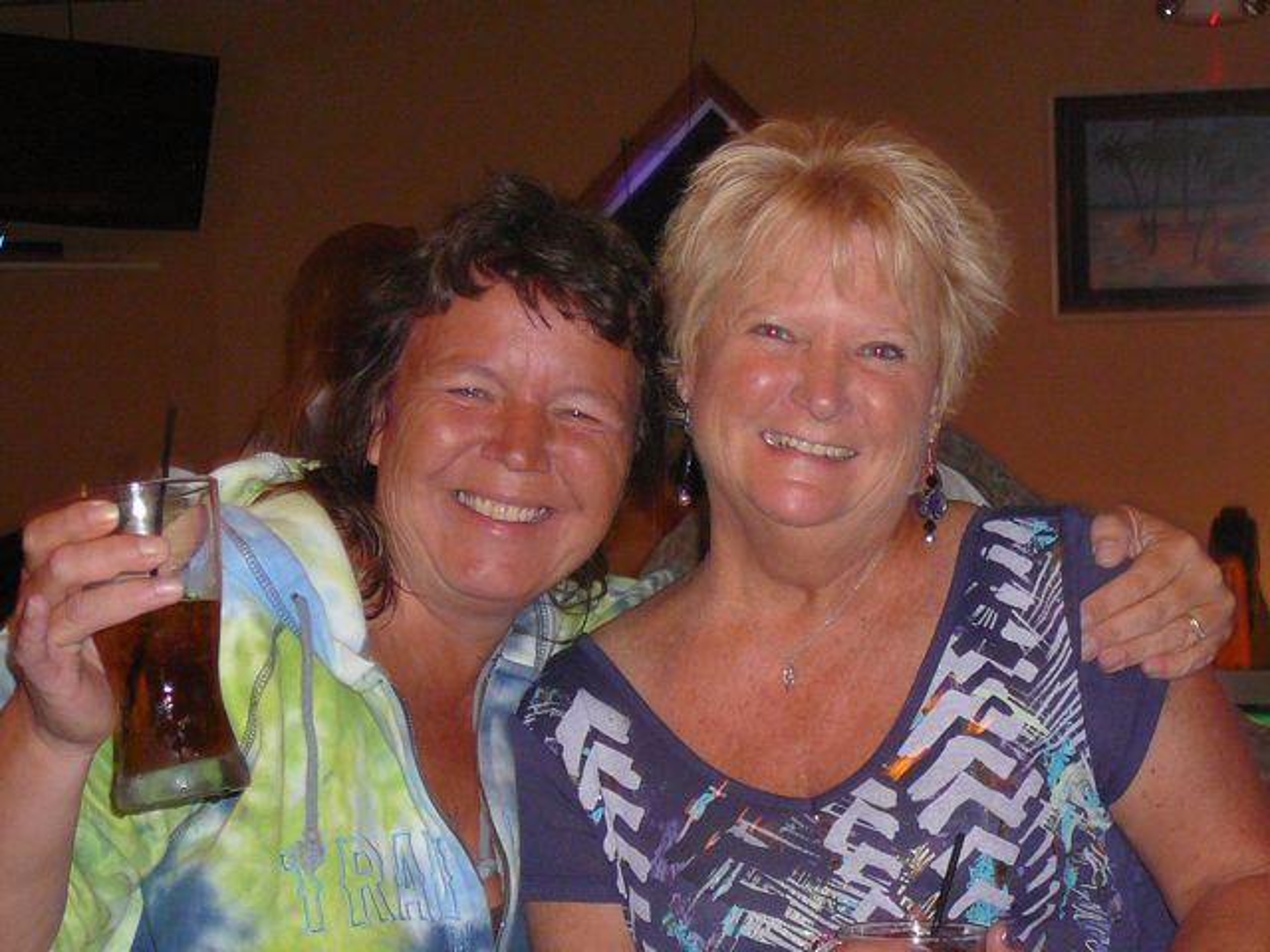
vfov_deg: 18.2
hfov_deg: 24.1
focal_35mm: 81
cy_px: 476
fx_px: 2972
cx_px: 635
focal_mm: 9.7
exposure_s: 1/8
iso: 250
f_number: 3.6
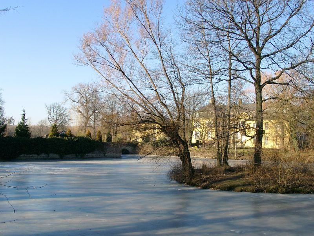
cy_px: 118
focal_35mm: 34
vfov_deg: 41.8
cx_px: 157
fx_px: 308
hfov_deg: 54.0
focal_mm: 7.13
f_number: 4
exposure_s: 1/373
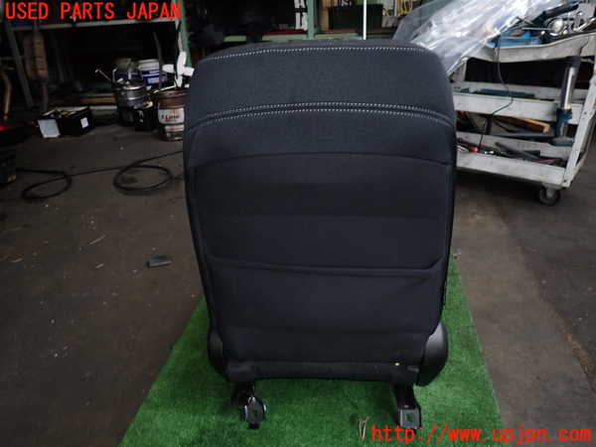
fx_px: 430
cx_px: 298
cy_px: 224
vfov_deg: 54.9
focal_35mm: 25
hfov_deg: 69.4
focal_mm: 4.5
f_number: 5.6
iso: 200
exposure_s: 1/30
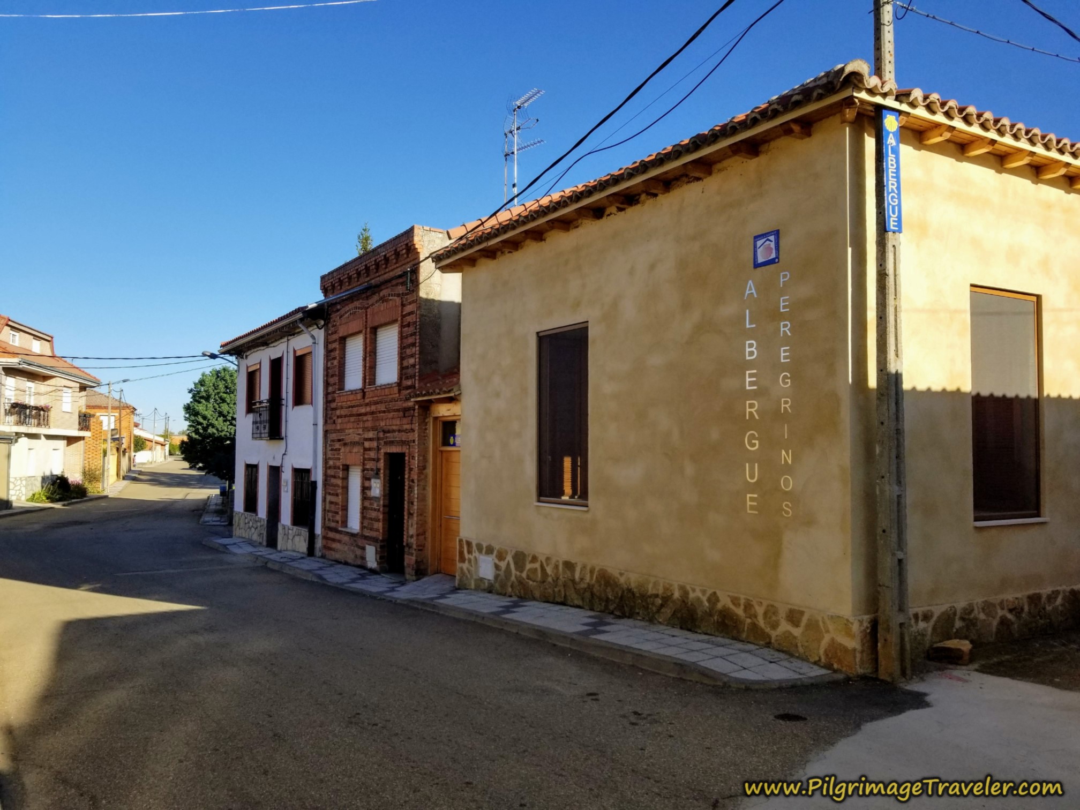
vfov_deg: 53.1
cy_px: 405
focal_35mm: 26
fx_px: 811
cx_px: 540
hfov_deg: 67.3
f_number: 1.7
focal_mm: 4.3
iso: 50
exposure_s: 1/2028
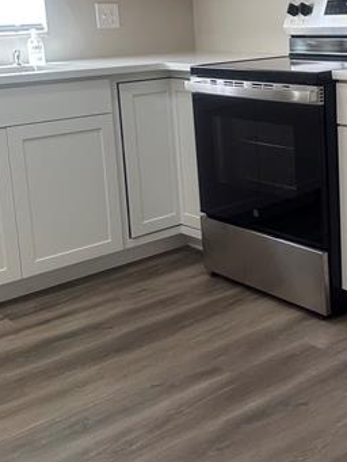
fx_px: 721
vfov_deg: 35.1
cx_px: 297
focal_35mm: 54
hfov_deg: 26.3
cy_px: 146
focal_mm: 6.86
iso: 125
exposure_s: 1/120
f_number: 1.78
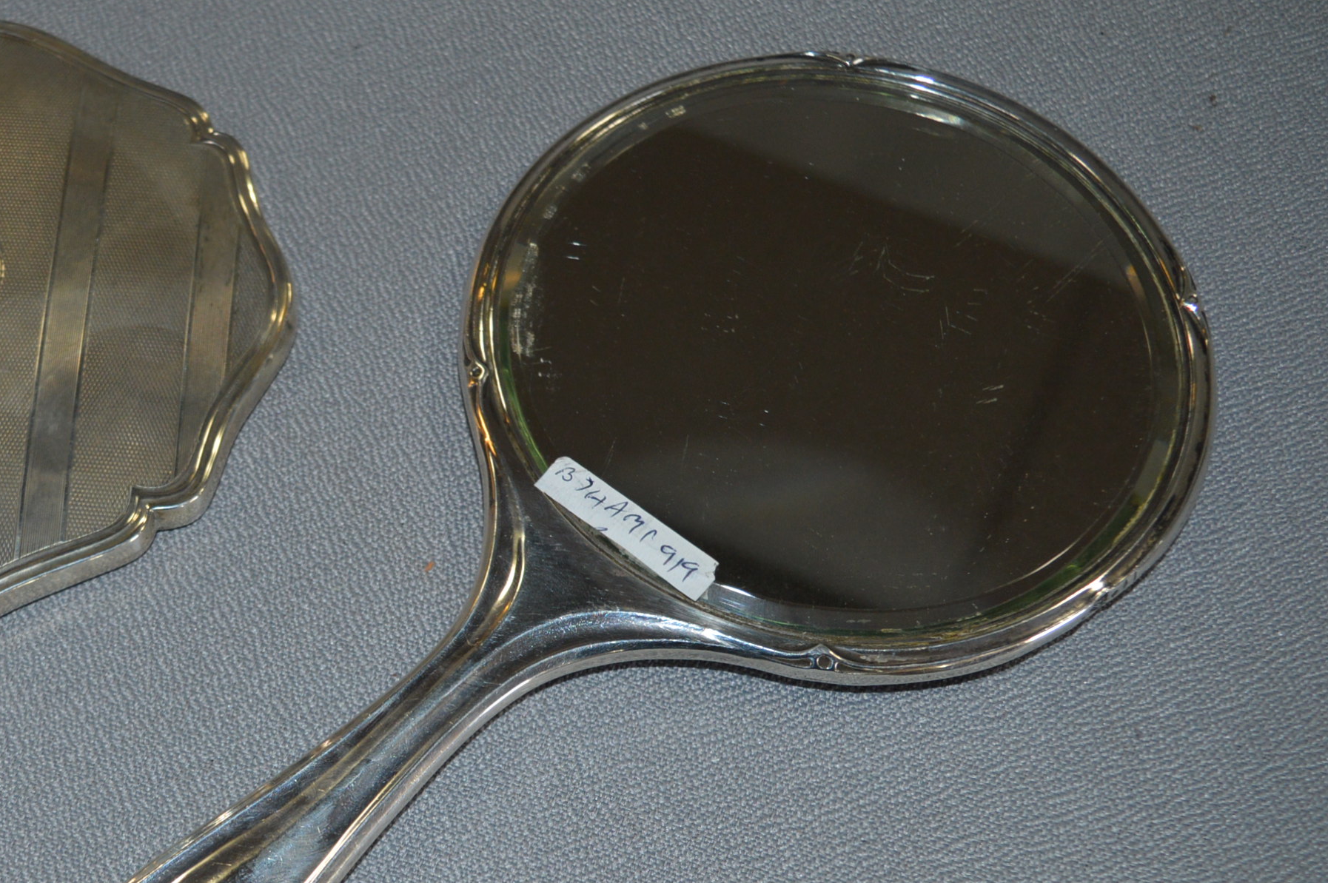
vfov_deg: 23.2
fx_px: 2132
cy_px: 641
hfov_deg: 33.7
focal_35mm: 58
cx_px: 278
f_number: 3.8
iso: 400
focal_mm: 23
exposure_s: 1/60
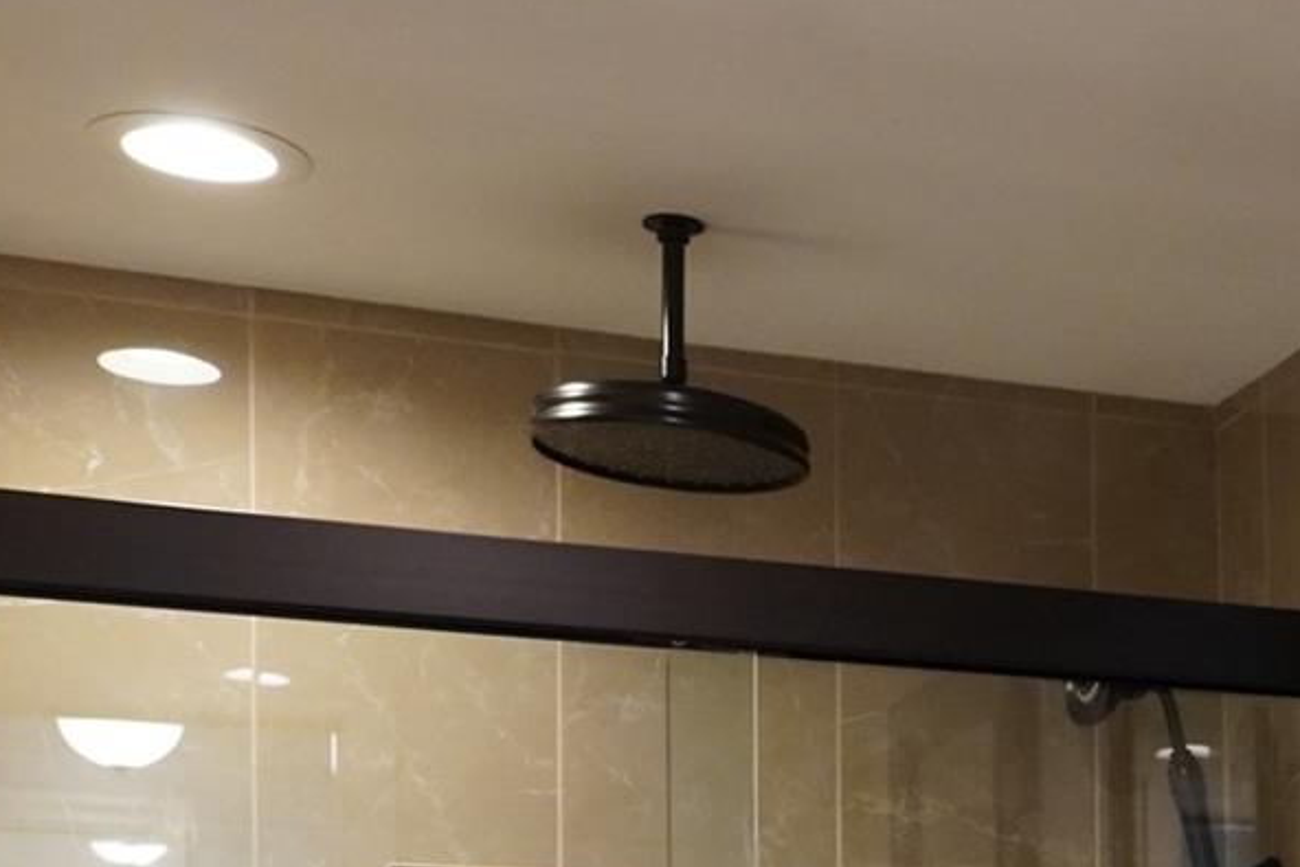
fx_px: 2998
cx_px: 1660
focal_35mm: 83
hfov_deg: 22.1
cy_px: 1226
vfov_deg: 15.4
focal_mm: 16
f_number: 3.2
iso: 1600
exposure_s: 1/160
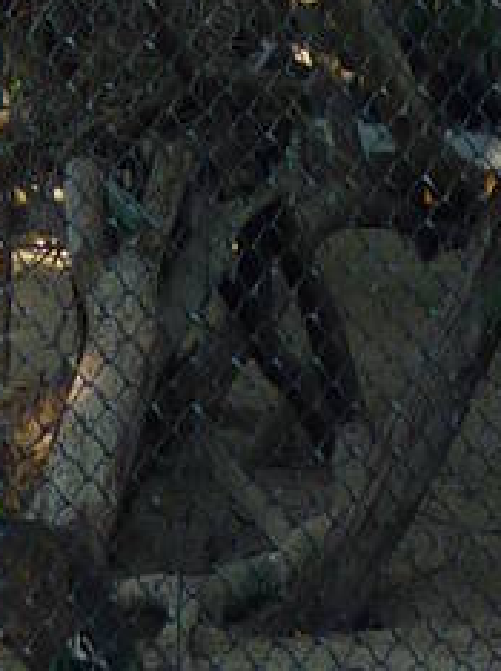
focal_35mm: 171
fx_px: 3306
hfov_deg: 8.7
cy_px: -1253
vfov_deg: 9.4
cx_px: 117
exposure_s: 1/100
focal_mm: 4.1
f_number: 3.5
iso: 80
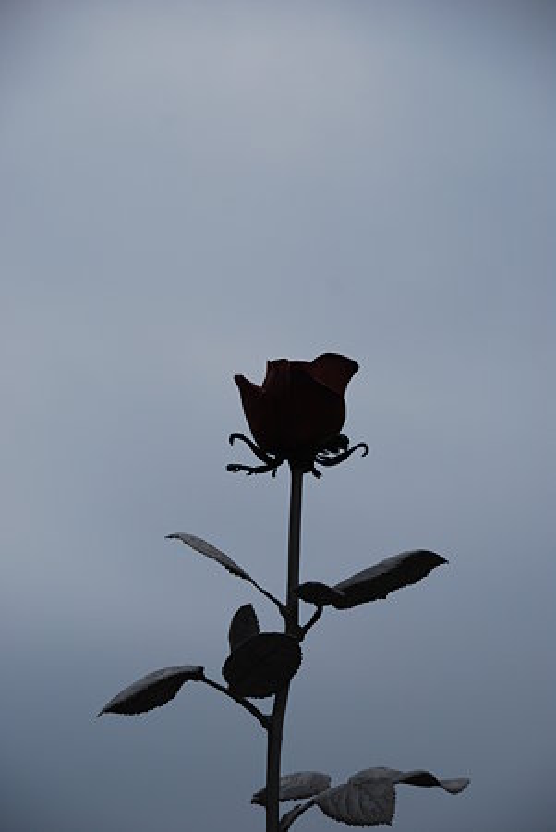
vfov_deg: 15.2
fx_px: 3120
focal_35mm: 135
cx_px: 278
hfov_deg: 10.2
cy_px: 416
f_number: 5.3
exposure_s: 1/500
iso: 200
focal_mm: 90
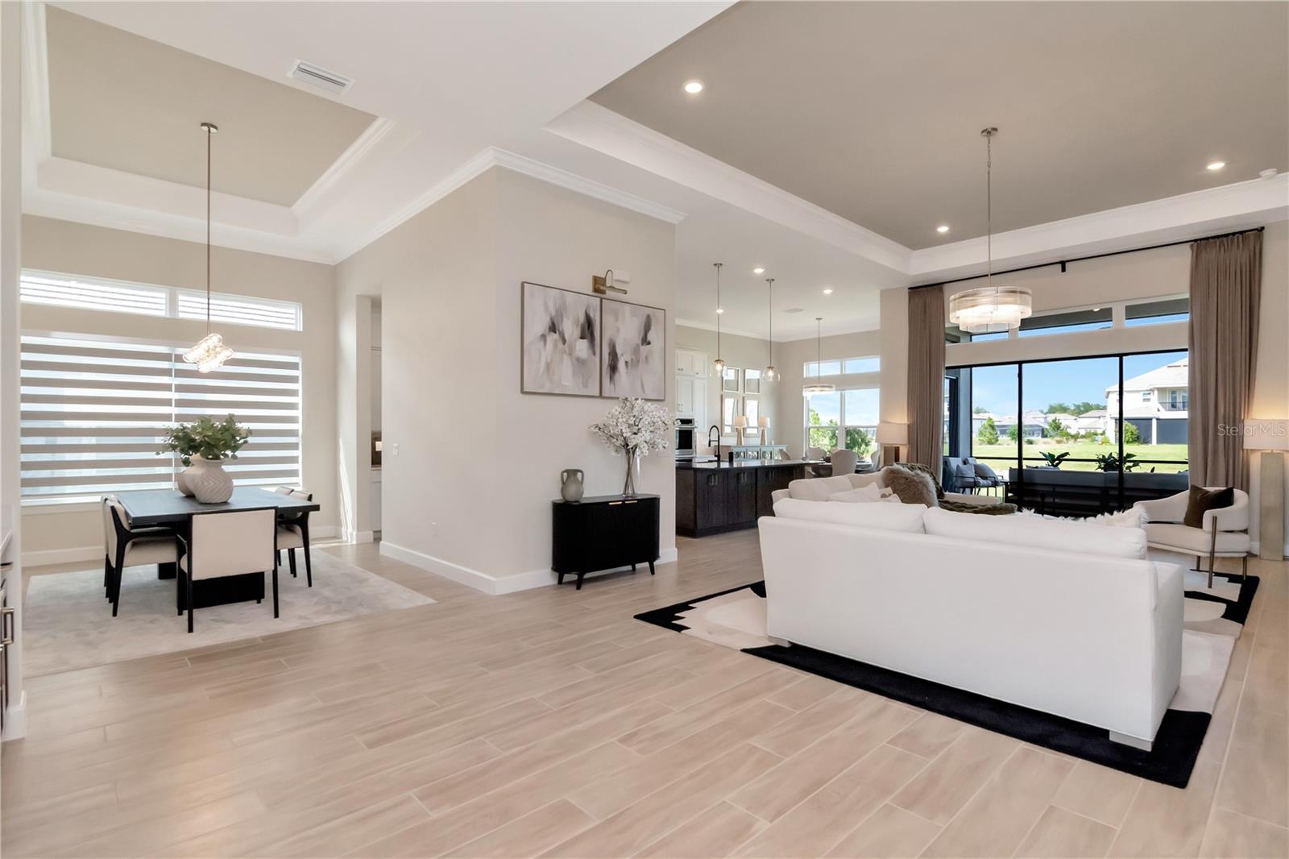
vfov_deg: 72.0
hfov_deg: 95.0
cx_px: 644
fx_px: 591
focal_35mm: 16
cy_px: 430
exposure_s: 1/200
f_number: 8
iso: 1000
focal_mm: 11
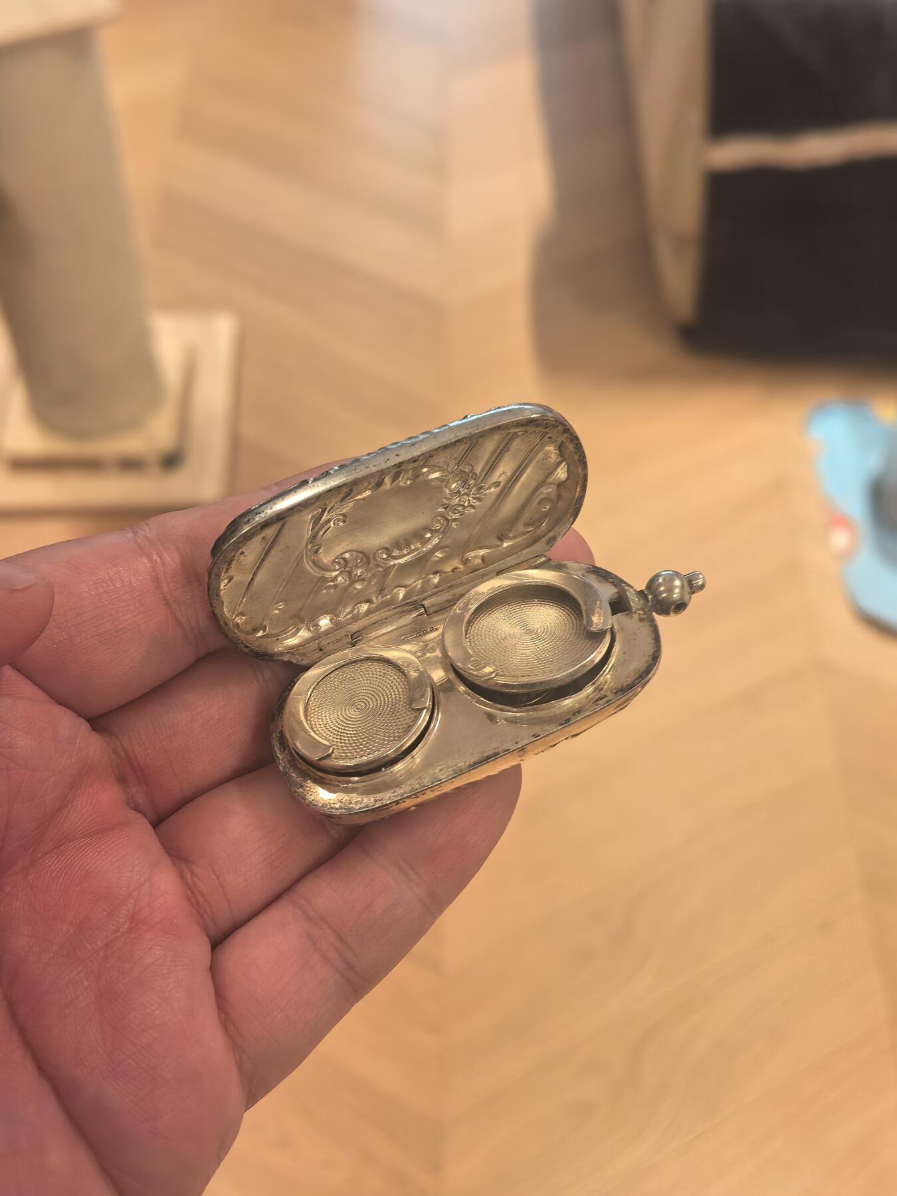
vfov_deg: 49.0
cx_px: 448
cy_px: 598
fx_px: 1313
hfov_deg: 37.7
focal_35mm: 38
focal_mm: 5.75
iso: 200
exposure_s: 1/50
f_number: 2
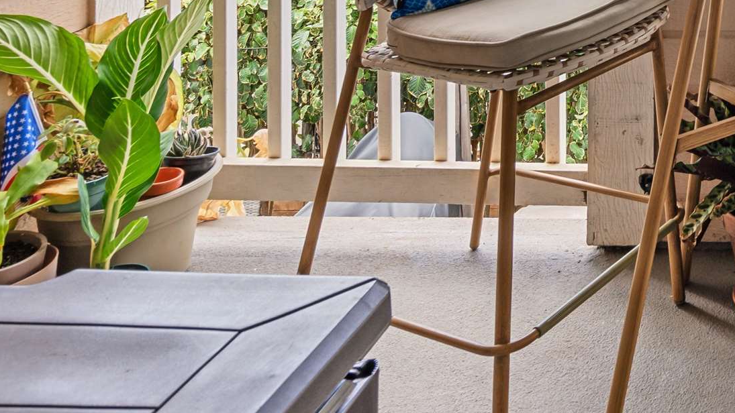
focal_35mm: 47
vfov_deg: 21.7
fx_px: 916
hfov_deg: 33.3
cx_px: 932
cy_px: -188
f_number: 9
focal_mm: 16
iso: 100
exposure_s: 1/30
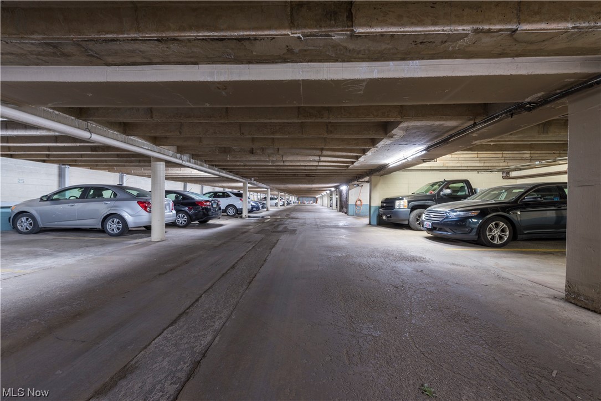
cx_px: 300
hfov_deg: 104.2
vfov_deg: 81.2
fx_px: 234
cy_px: 200
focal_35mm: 14
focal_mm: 14
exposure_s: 2
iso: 200
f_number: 9
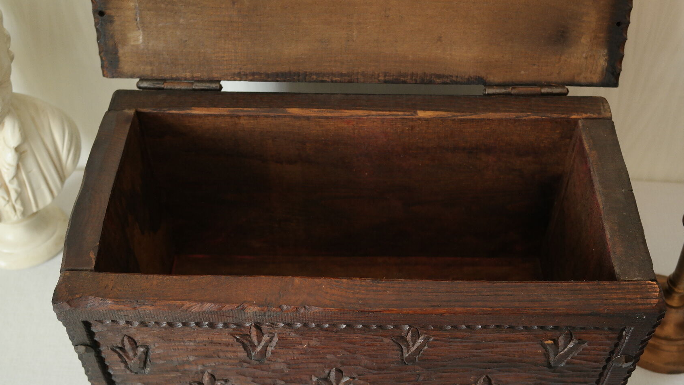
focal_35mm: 46
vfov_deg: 25.9
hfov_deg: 44.6
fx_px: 834
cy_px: 229
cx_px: 347
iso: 800
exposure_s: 1/30
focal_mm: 28
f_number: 6.3
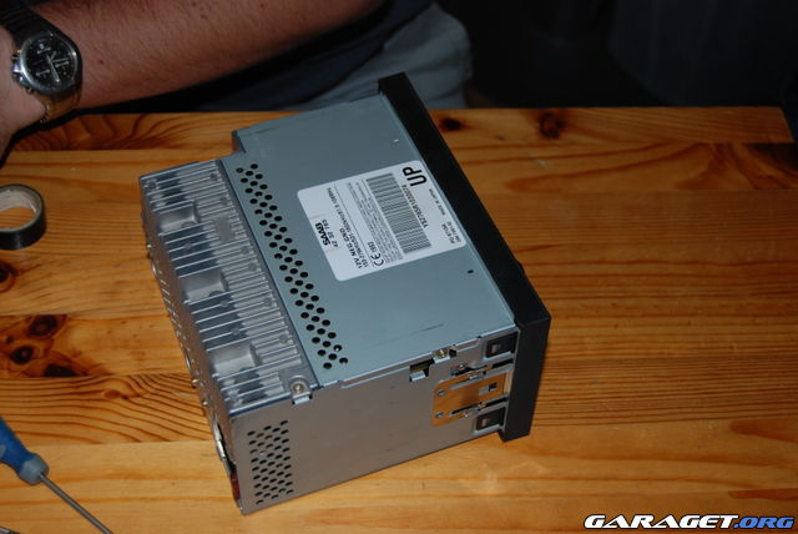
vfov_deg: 23.8
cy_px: 267
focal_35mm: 57
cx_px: 399
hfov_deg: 35.0
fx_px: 1265
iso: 200
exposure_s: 1/60
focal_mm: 38
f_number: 5
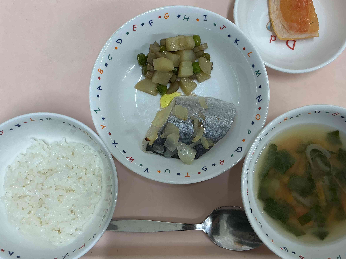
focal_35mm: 37
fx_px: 370
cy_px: 105
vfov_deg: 38.5
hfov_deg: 50.1
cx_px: 173
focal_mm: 3
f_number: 1.8
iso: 40
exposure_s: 1/60
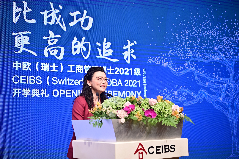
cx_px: 120
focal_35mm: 52
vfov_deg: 26.0
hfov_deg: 38.2
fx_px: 345
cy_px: 80
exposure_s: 1/160
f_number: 3.5
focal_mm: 52
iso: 640
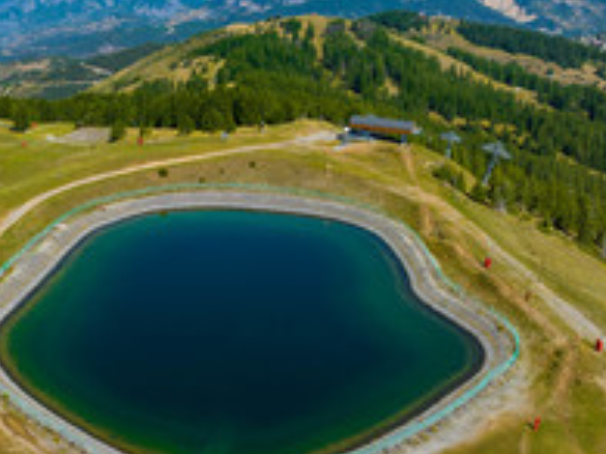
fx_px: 805
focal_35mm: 46
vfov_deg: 31.0
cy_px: 124
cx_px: 106
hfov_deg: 39.3
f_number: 9
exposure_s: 1/240
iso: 100
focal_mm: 12.3
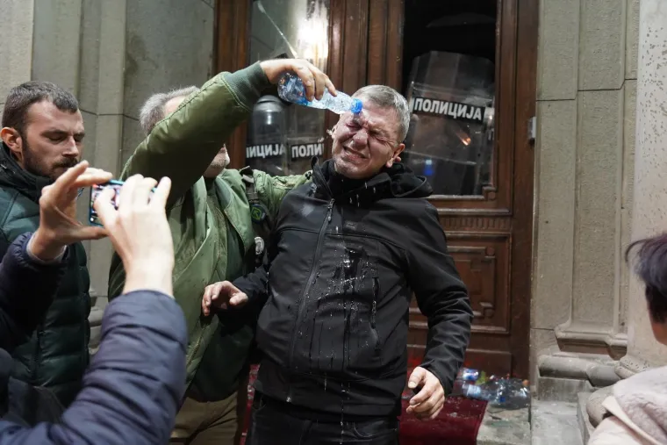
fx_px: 611
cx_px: 334
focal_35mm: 33
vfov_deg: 40.0
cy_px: 222
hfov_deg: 57.2
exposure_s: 1/125
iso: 4000
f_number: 4
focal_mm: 33
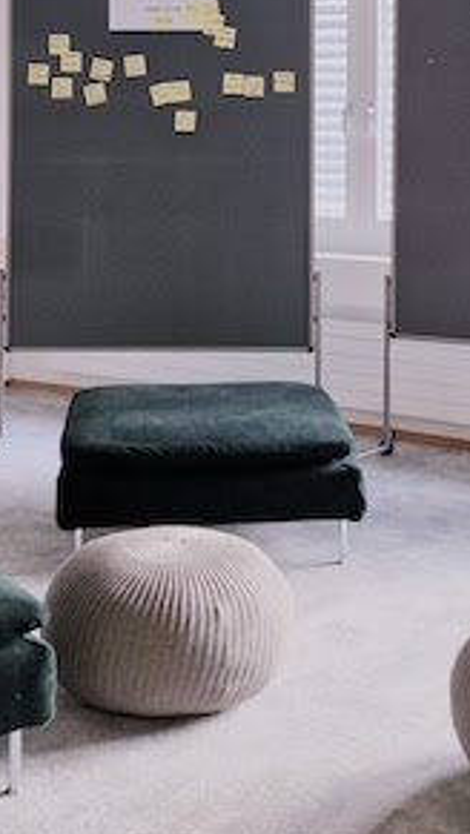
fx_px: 1438
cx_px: 297
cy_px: 120
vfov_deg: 31.2
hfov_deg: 18.5
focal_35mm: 65
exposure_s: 1/180
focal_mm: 6.4
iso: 200
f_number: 1.8
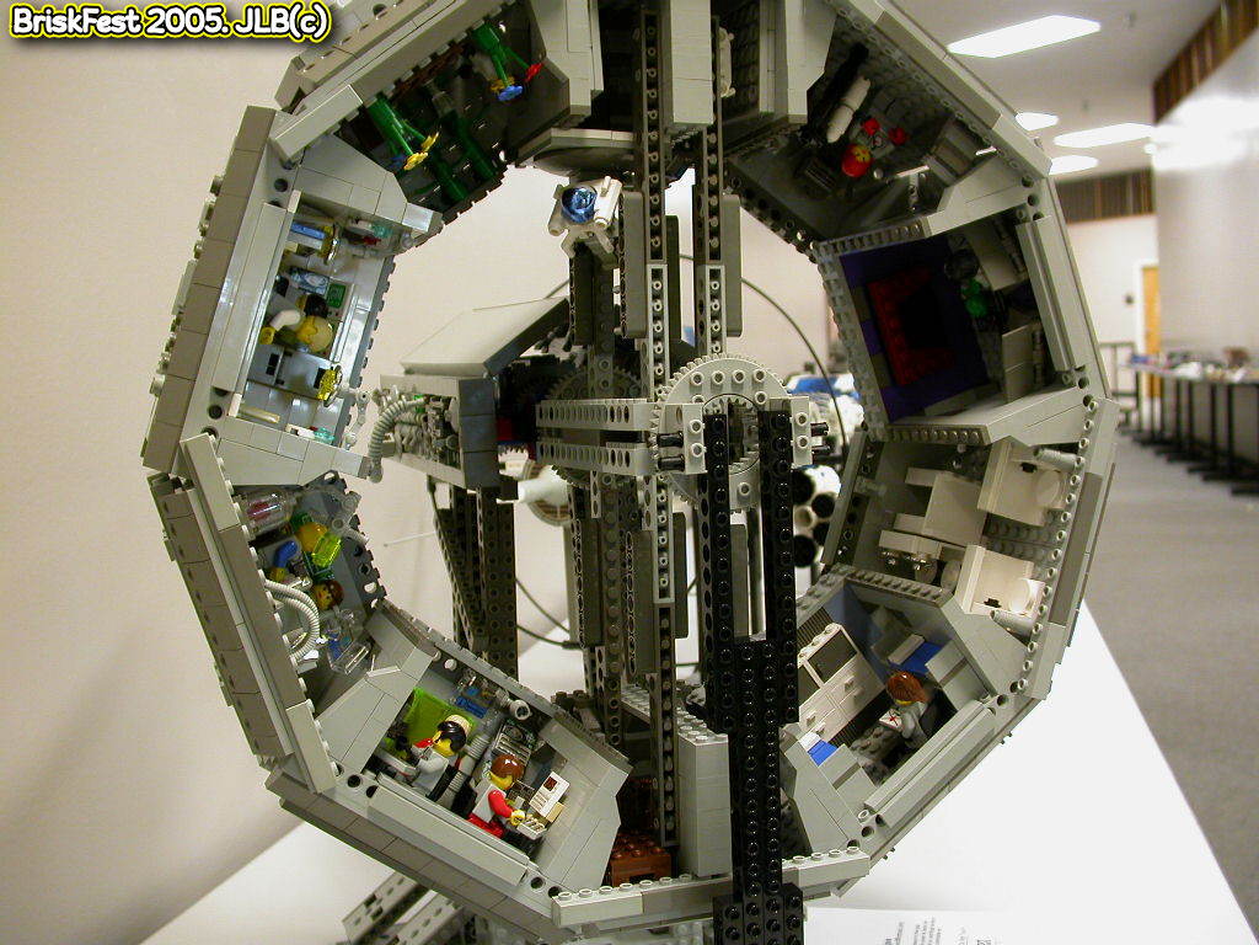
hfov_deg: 49.0
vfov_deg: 37.7
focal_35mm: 38
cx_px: 630
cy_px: 472
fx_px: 1382
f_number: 2.6
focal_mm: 7.85
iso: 100
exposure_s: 1/11.8
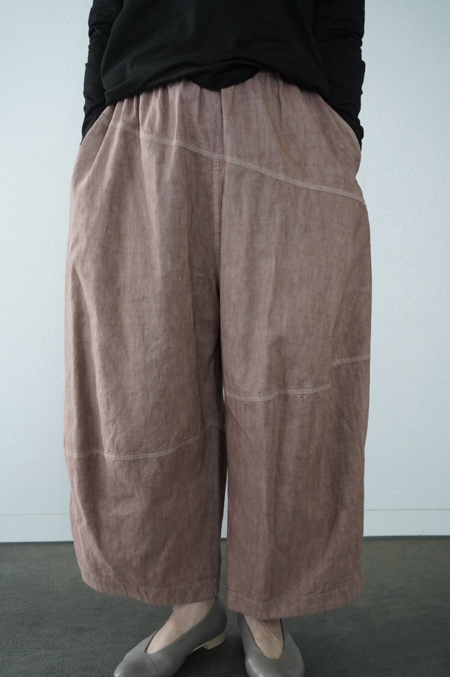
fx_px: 713
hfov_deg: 35.0
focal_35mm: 38
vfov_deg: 50.7
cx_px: 225
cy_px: 338
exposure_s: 1/125
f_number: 6.3
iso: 5000
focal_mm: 38
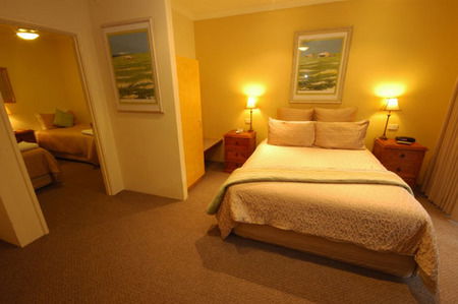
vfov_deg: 77.2
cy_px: 152
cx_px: 229
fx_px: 191
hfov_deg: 100.5
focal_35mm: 15
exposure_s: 2
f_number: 22
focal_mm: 10
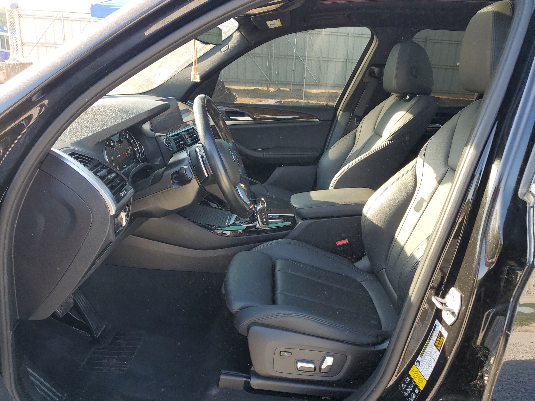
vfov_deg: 53.1
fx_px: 402
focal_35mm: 26
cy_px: 200
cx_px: 268
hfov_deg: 67.3
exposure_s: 1/213
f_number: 1.5
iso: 50
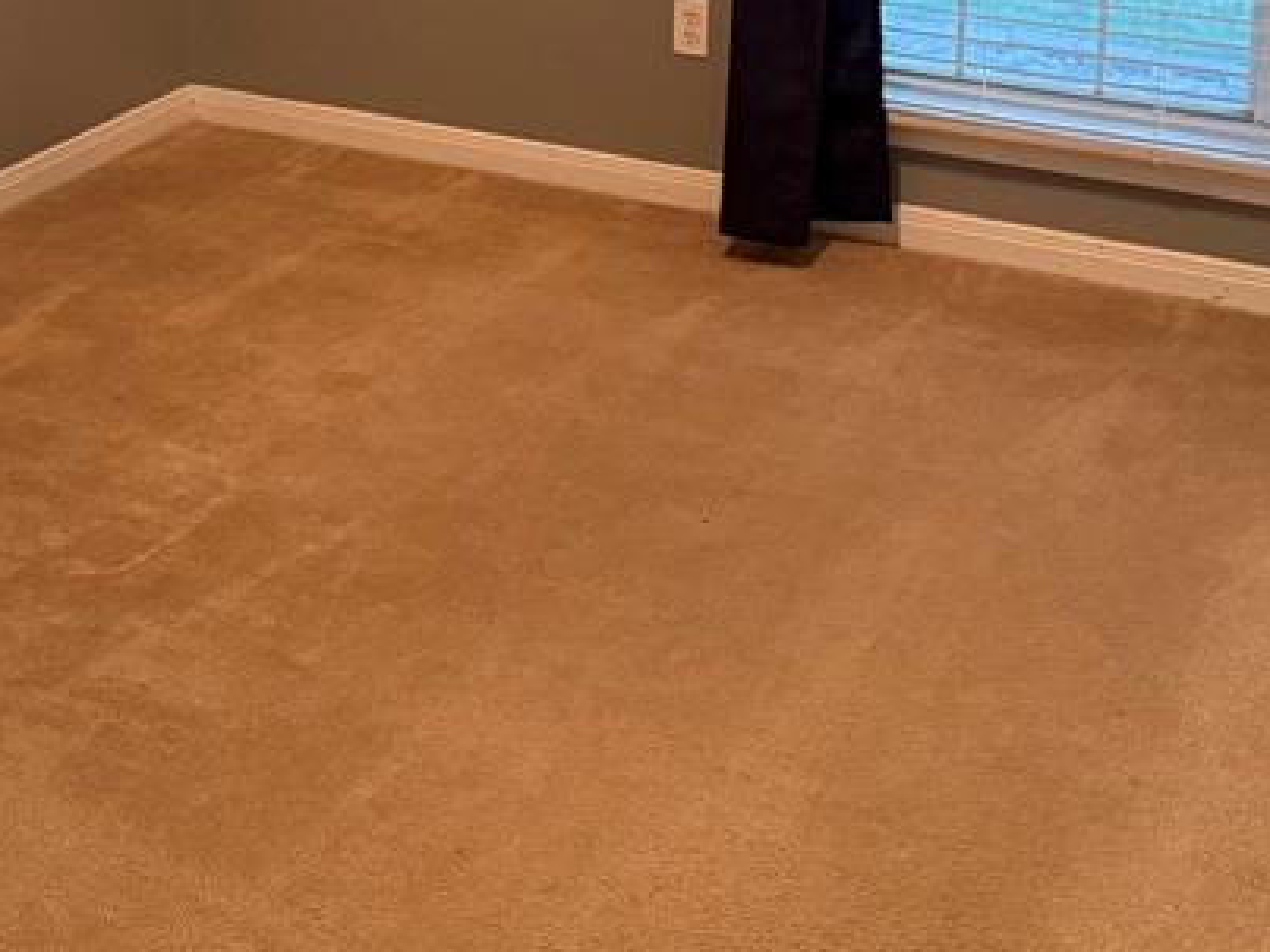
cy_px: -82
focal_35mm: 61
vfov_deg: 22.7
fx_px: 2237
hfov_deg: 31.4
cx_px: 422
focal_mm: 6.76
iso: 800
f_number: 1.78
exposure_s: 1/60
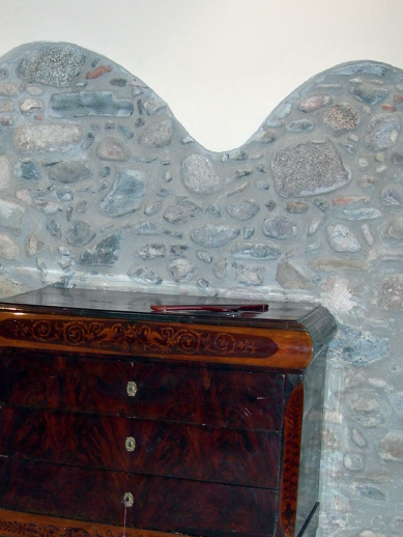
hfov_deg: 21.9
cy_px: 362
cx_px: 64
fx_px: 1024
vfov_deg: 29.2
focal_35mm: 66
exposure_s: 1/60.1
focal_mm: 7.8
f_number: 2.8
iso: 100
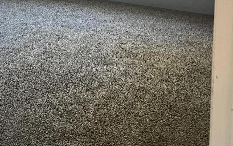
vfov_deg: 19.4
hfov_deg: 31.4
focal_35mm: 63
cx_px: 36
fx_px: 400
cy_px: -32
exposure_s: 1/60
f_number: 1.5
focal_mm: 5.7
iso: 200
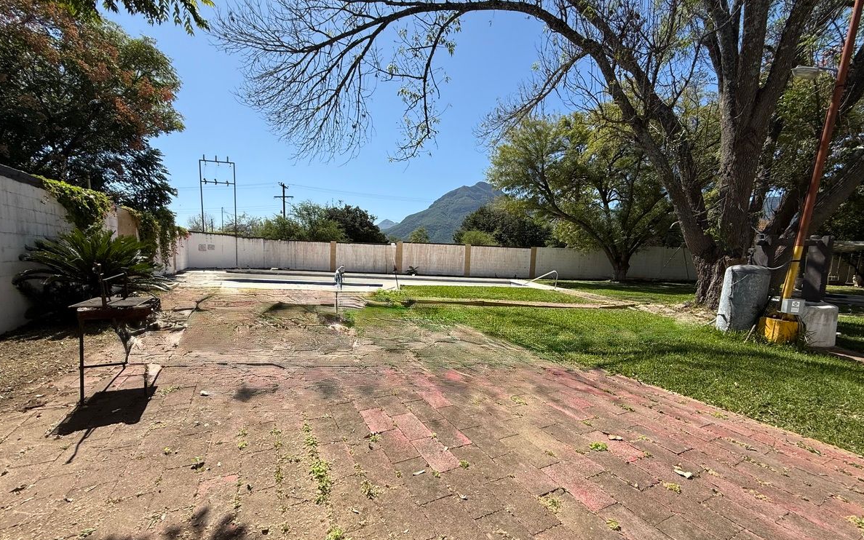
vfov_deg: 74.5
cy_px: 303
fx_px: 353
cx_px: 430
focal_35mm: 15
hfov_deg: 101.5
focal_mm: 2.22
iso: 50
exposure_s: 1/1961
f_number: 2.2
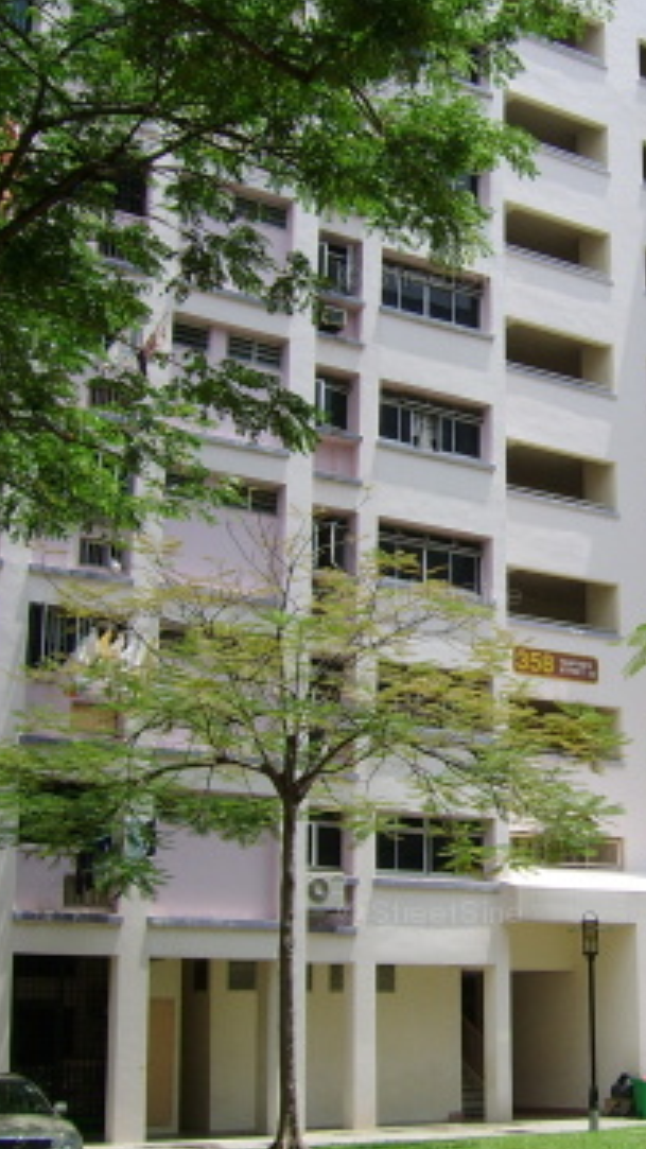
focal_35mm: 58
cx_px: 576
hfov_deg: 20.3
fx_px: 1767
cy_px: 598
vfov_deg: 36.0
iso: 50
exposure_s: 1/420
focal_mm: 5.95
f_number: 5.8
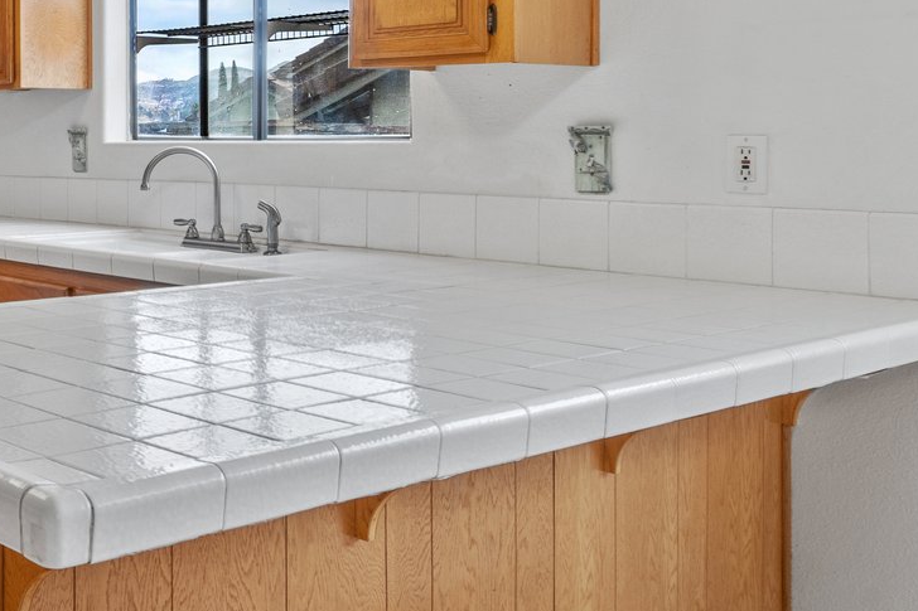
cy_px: 149
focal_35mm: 45
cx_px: -96
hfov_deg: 36.7
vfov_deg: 29.4
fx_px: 1147
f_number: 10
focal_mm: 16
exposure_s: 1
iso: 250
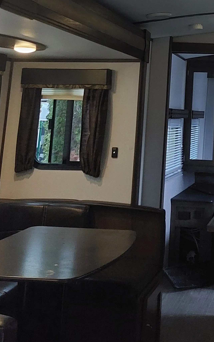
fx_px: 560
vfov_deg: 31.3
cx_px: 207
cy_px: -7
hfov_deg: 21.0
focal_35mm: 60
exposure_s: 1/24
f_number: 1.8
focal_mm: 5.23
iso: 1000
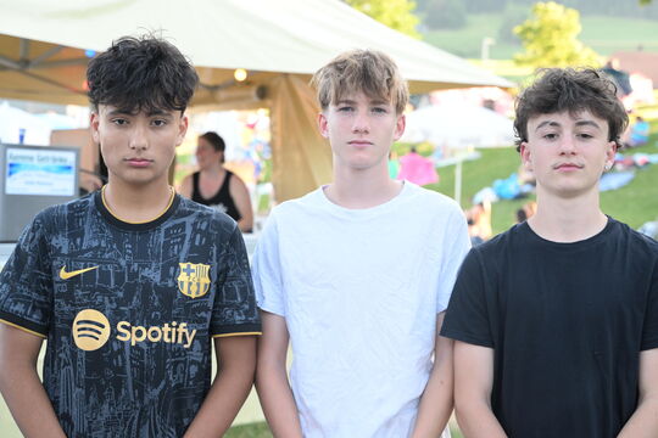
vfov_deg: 22.3
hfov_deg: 32.9
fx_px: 1115
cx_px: 329
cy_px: 219
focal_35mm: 61
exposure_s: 1/640
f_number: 4.5
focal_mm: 61
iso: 2000
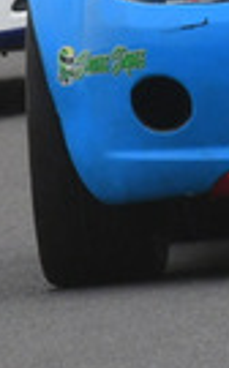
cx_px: 371
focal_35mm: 4538
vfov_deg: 0.5
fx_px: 45460
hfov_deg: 0.3
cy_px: -202
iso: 640
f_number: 10
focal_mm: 500
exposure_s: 1/640
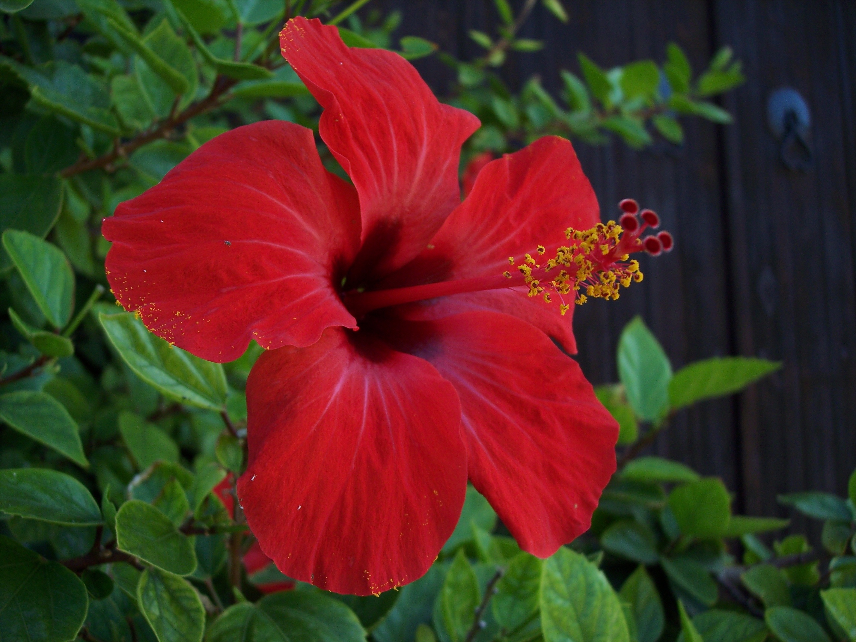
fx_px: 964
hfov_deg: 47.9
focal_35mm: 39
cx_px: 428
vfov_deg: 36.8
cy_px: 321
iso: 100
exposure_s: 1/250
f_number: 3.4
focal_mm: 8
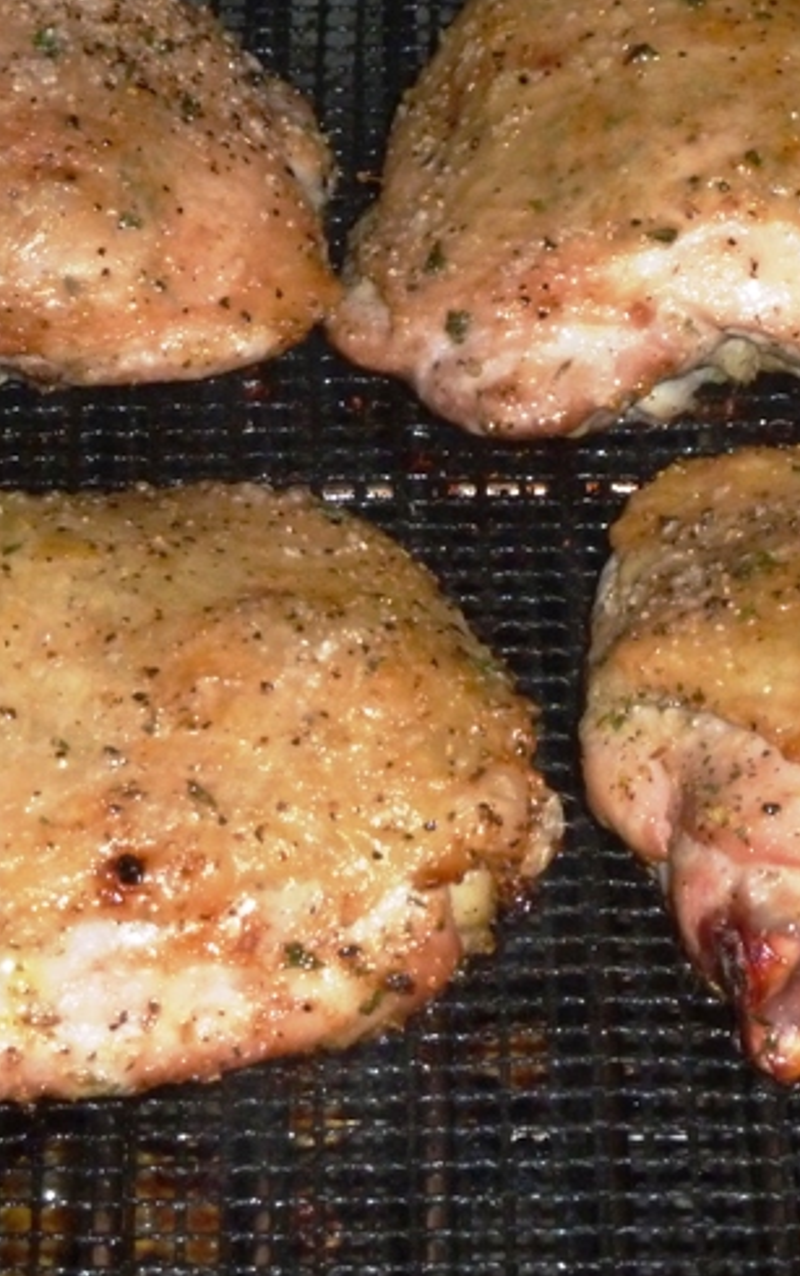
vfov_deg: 12.6
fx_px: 5781
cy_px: 557
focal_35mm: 166
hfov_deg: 7.9
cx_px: 354
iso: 400
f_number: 4.3
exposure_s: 1/40
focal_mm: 15.8
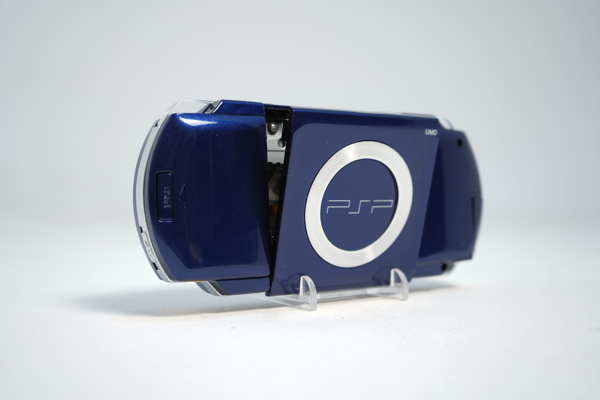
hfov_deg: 46.4
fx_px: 700
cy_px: 200
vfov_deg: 31.9
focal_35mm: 42
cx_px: 300
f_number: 5.6
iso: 64
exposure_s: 1/5
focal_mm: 42
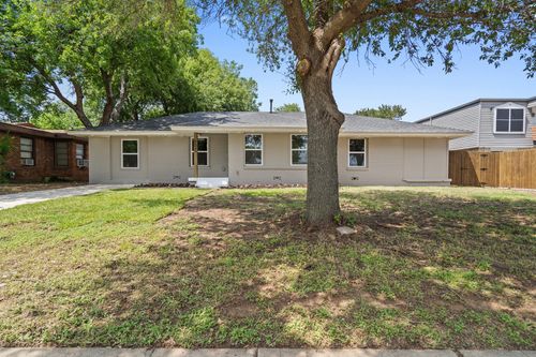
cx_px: 268
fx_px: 268
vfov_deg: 67.3
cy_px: 178
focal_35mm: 18
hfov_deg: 90.0
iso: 200
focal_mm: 18
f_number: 6.3
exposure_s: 1/40
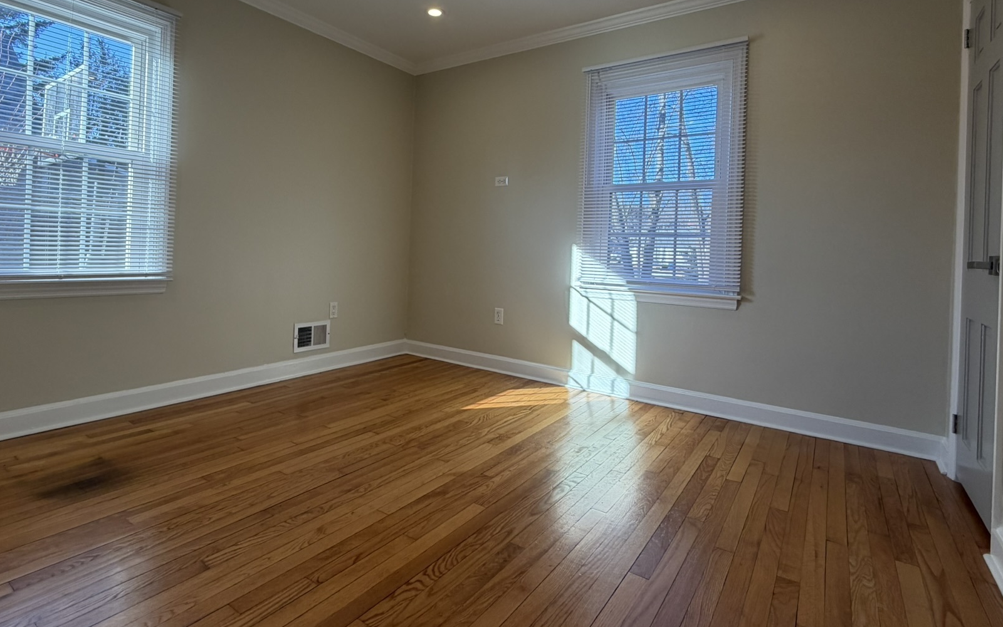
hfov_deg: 87.9
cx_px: 470
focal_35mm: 19
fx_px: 519
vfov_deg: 61.7
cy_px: 251
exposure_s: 1/120
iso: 64
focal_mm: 2.22
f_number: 2.2
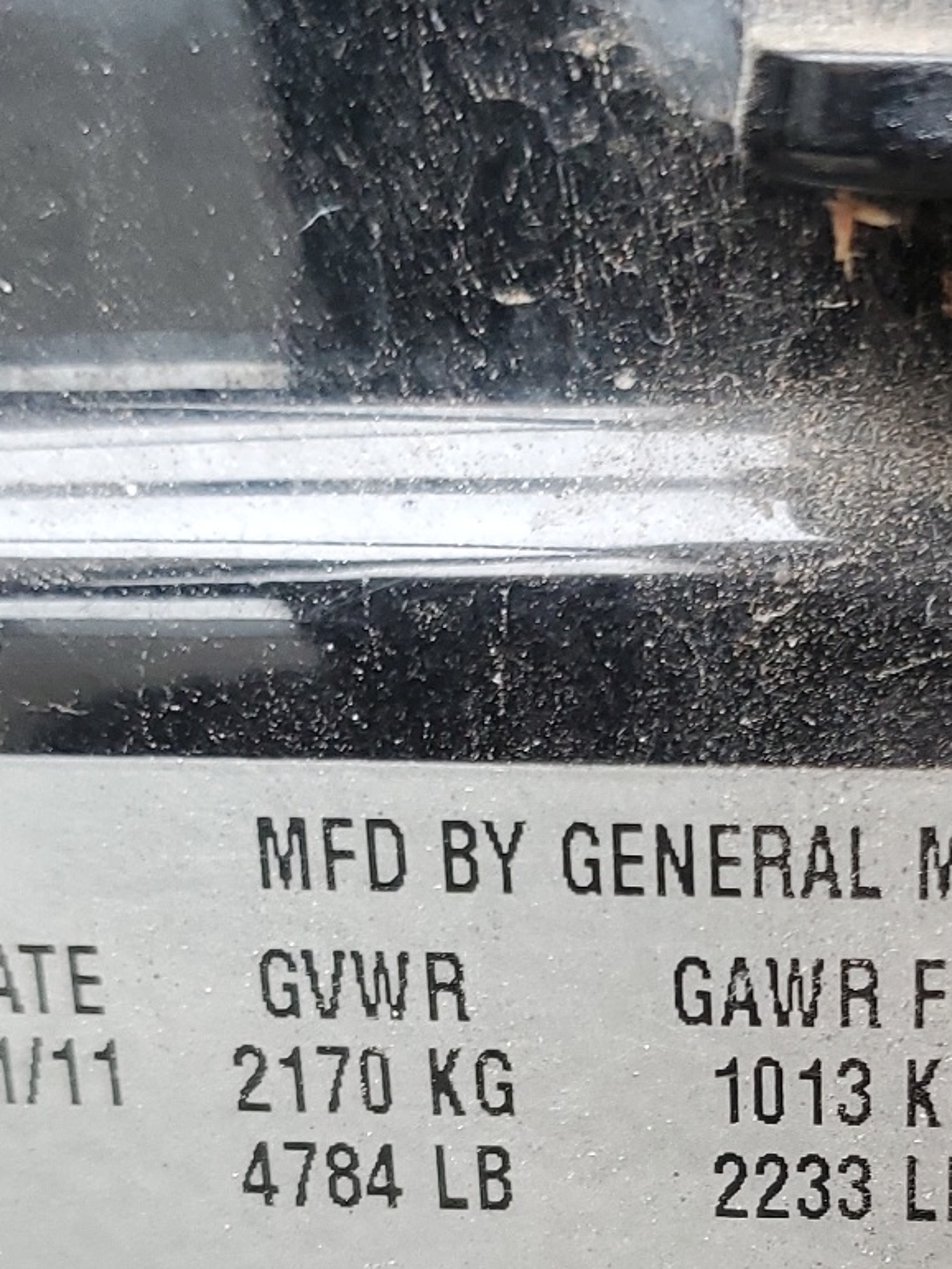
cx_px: 819
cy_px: 1135
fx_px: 2639
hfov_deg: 20.1
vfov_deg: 26.2
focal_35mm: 72
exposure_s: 1/60.2
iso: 86
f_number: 1.5
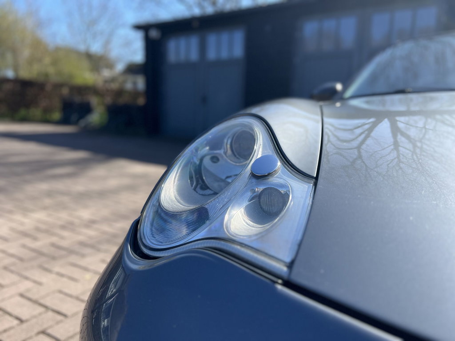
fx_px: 342
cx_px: 228
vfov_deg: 53.1
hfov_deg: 67.3
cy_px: 170
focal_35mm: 26
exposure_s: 1/2404
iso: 50
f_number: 1.5
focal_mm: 5.7
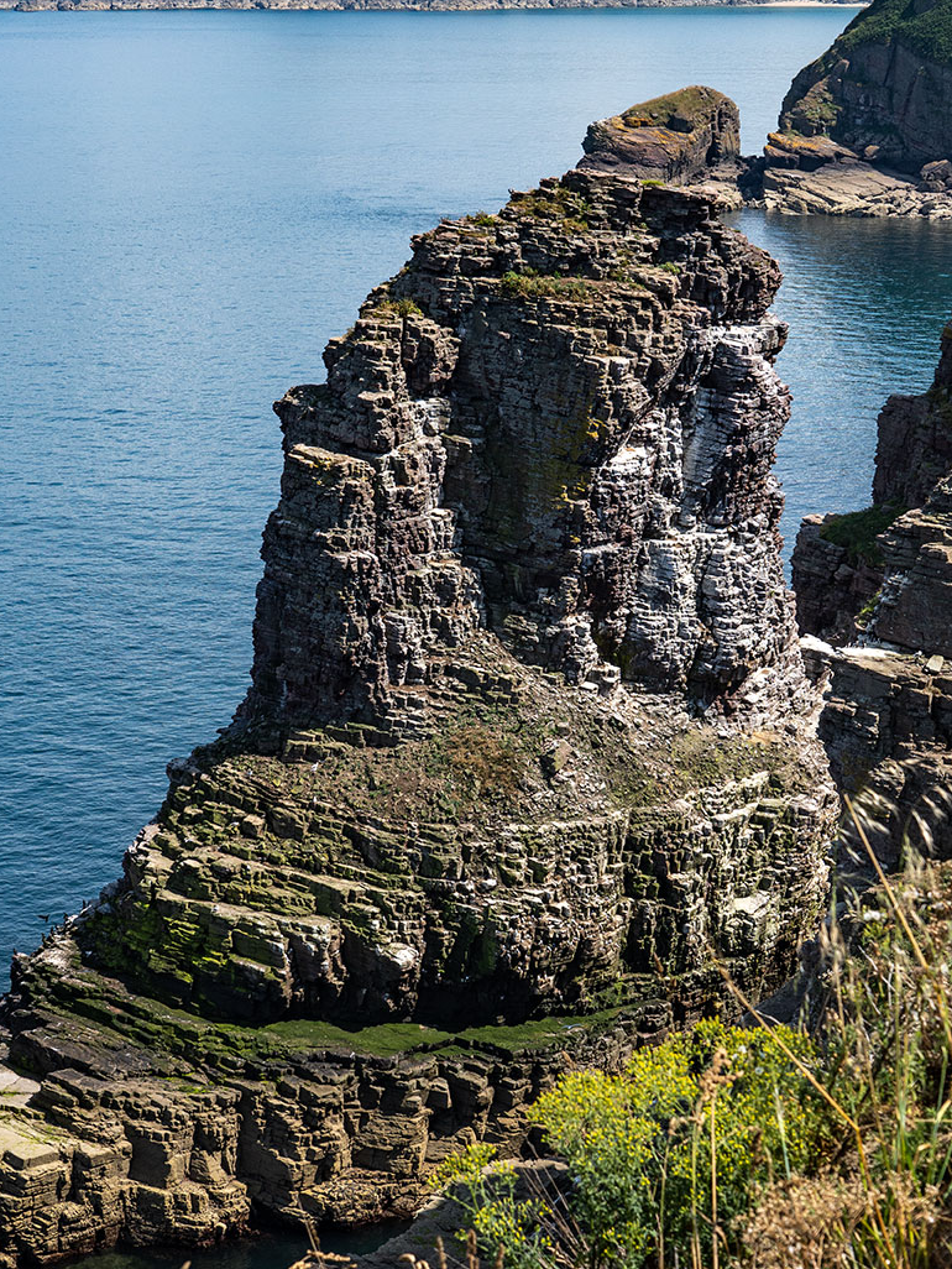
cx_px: 399
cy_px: 705
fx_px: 3130
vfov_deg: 22.9
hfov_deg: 17.3
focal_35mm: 85
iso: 100
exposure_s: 1/800
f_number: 5.6
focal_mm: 42.2
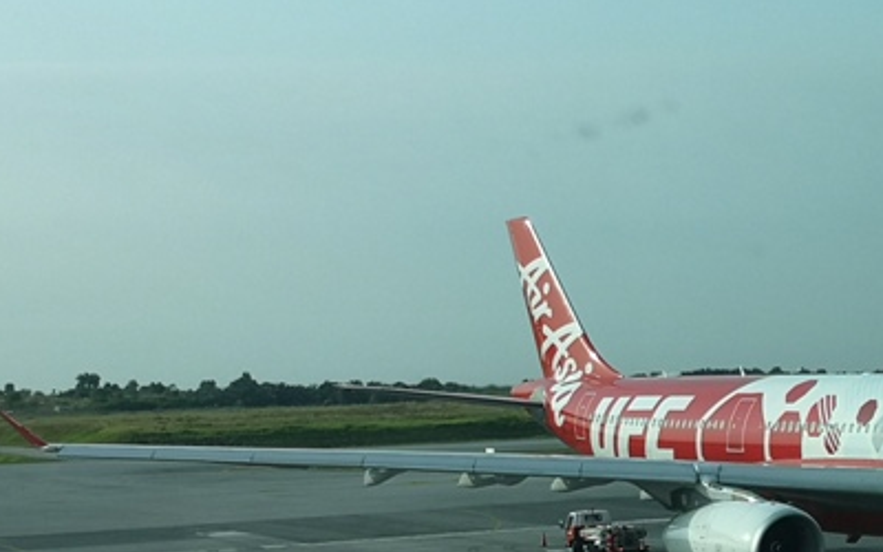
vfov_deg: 15.0
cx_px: 731
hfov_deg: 23.4
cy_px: 367
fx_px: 2094
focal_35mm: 87
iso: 50
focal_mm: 3.95
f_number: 1.8
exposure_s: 1/875
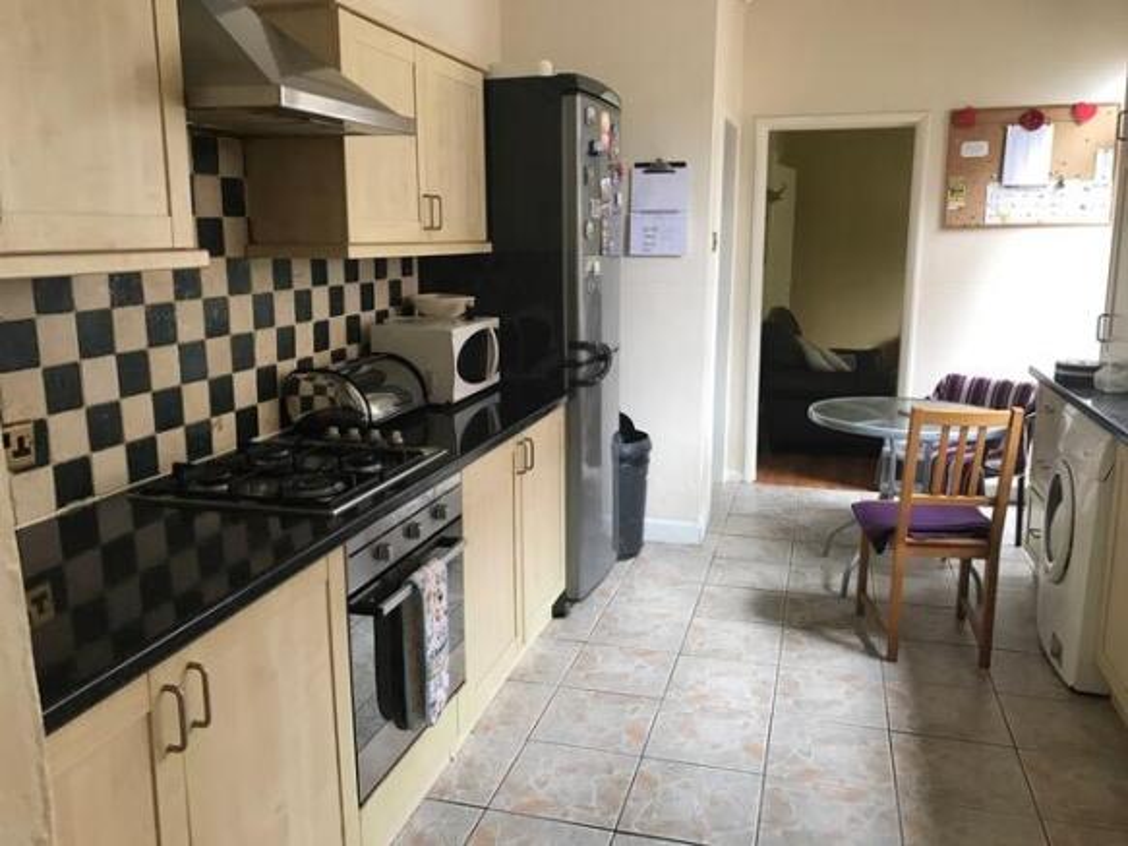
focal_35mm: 28
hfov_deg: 63.5
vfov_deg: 49.7
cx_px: 564
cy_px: 423
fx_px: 912
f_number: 1.8
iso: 32
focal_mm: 3.99
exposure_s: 1/33
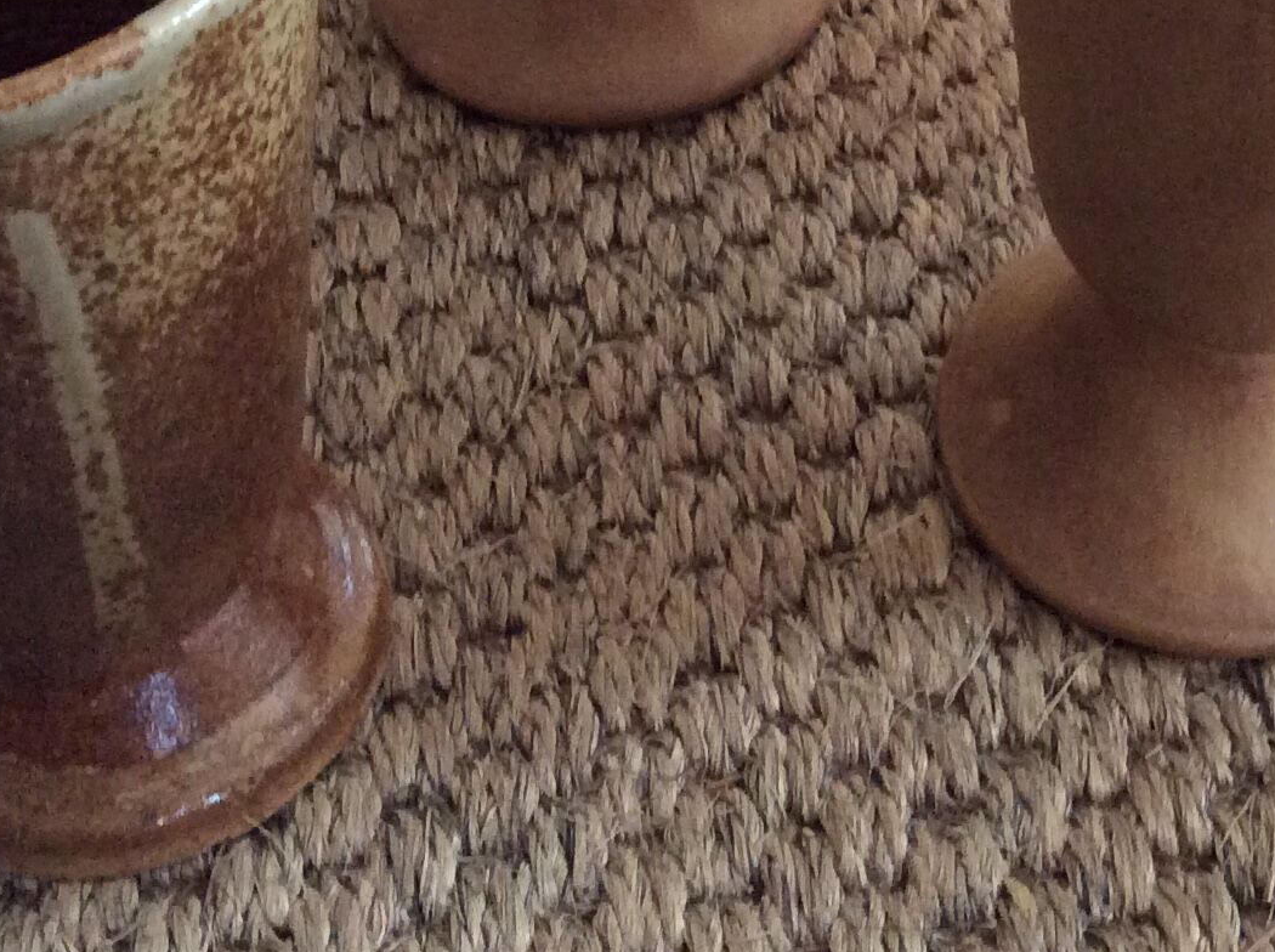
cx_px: 880
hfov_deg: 24.6
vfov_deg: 17.9
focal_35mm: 79
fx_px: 2905
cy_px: -114
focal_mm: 3.3
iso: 200
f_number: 2.4
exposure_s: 1/25
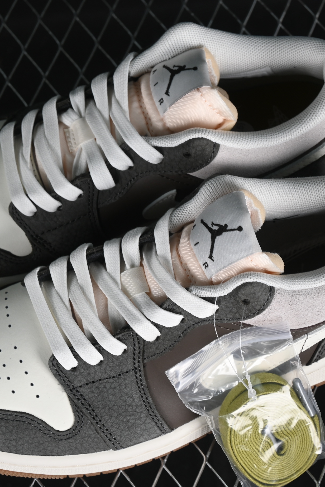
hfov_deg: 12.1
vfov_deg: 18.1
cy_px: 243
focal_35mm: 113
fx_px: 1530
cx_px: 136
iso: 160
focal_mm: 50
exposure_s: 1/60
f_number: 7.1
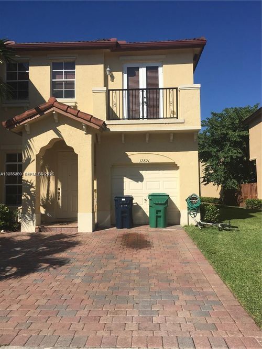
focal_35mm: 29
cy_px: 174
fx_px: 293
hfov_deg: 48.2
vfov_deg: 61.7
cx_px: 131
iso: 25
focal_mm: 4.15
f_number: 2.2
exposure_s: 1/2849
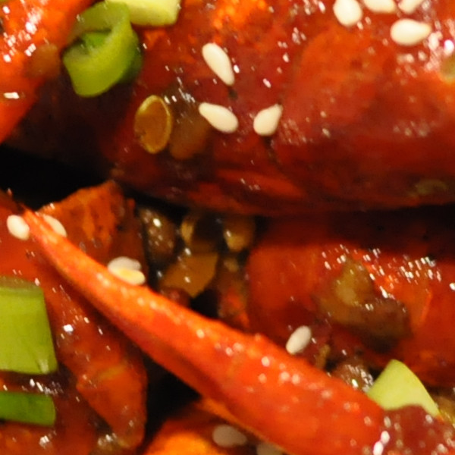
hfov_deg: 3.8
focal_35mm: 455
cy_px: 61
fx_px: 6766
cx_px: 649
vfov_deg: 3.8
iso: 1600
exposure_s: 1/40
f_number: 2.8
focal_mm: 50
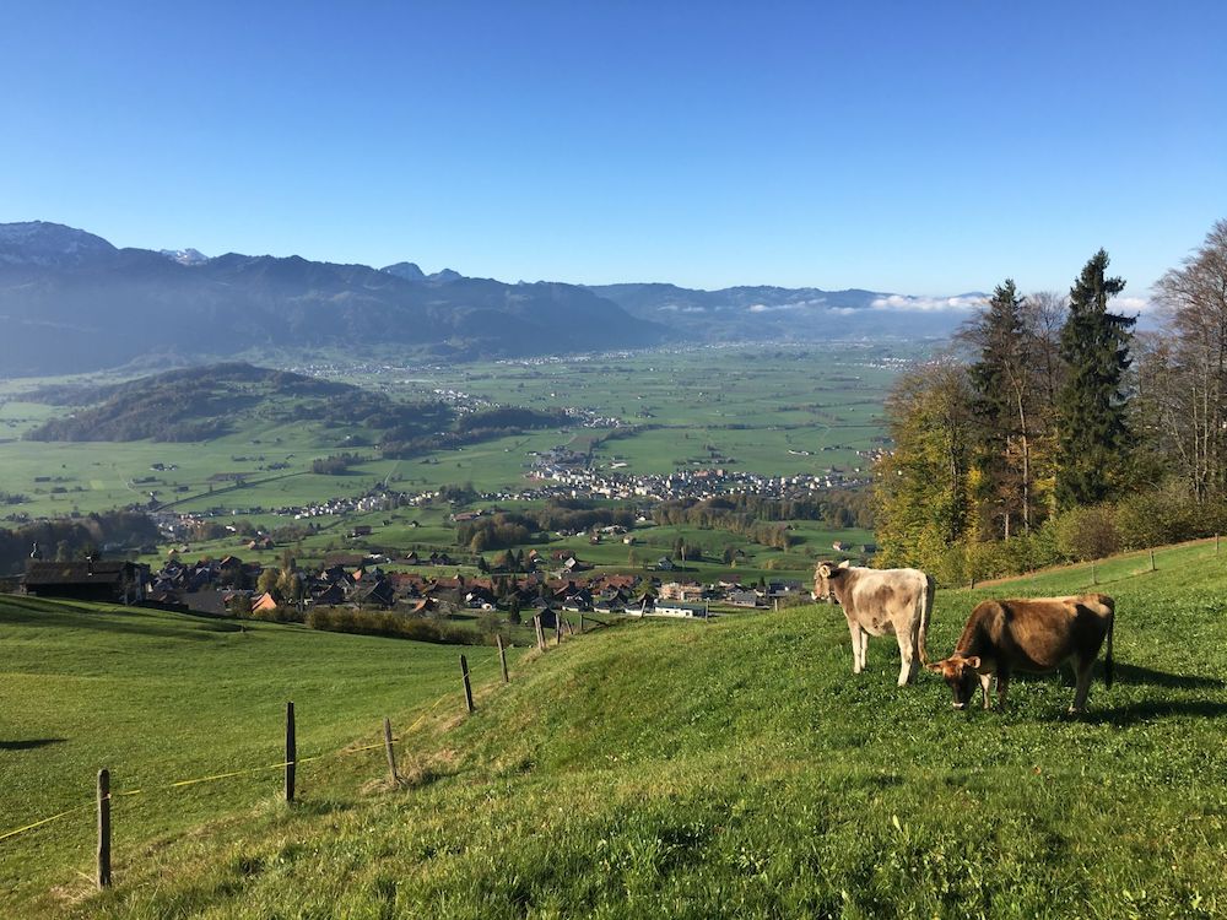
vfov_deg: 48.2
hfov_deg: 61.7
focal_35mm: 29
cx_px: 614
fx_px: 1028
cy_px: 460
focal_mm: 4.15
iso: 25
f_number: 2.2
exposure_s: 1/1350
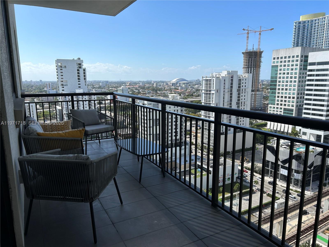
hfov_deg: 67.3
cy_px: 124
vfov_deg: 53.1
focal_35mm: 26
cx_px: 164
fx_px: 247
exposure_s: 1/5076
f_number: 1.5
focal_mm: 5.7
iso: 50
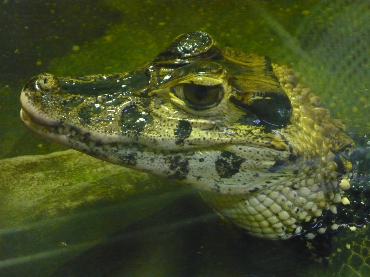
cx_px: 185
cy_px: 138
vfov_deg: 14.8
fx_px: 1069
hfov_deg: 19.6
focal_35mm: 100
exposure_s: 1/8
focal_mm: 16.5
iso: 800
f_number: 5.1
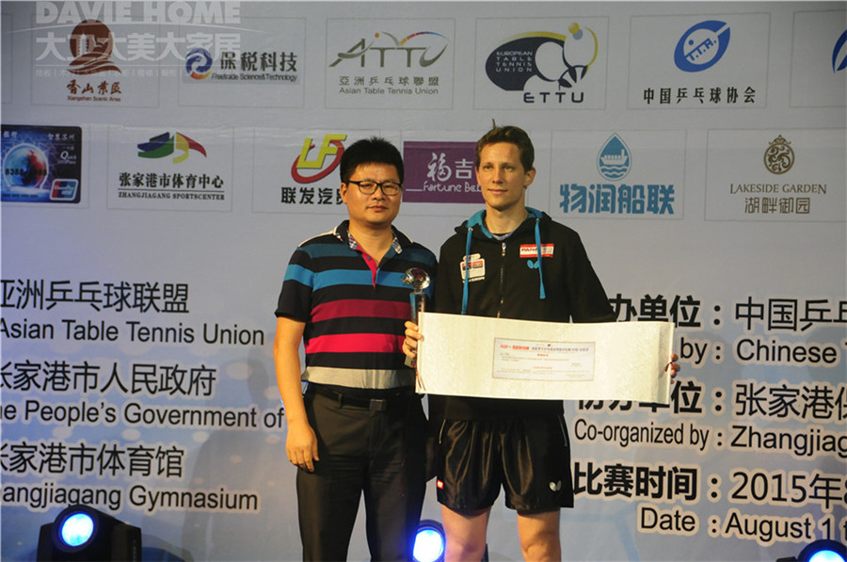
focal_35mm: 112
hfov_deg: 18.2
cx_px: 424
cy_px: 281
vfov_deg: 12.1
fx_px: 2643
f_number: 5
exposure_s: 1/125
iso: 800
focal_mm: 75
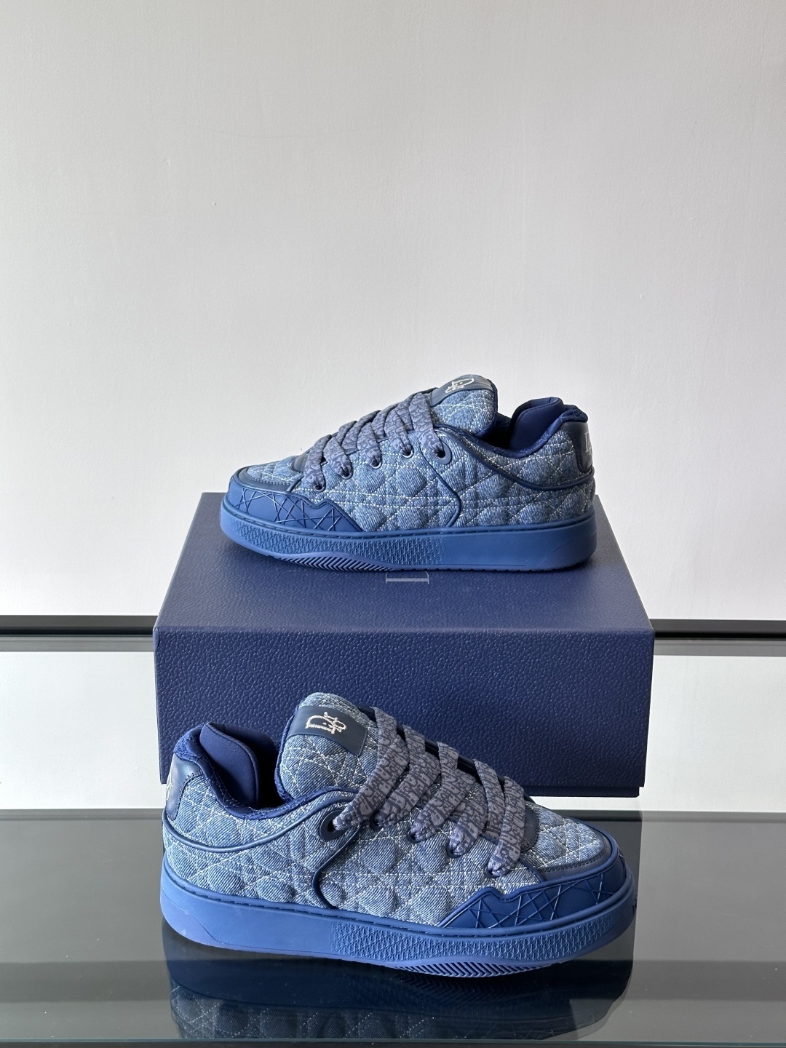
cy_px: 524
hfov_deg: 30.3
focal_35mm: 48
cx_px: 393
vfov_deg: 39.7
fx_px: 1453
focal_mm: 6.86
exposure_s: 1/157
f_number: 1.78
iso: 80
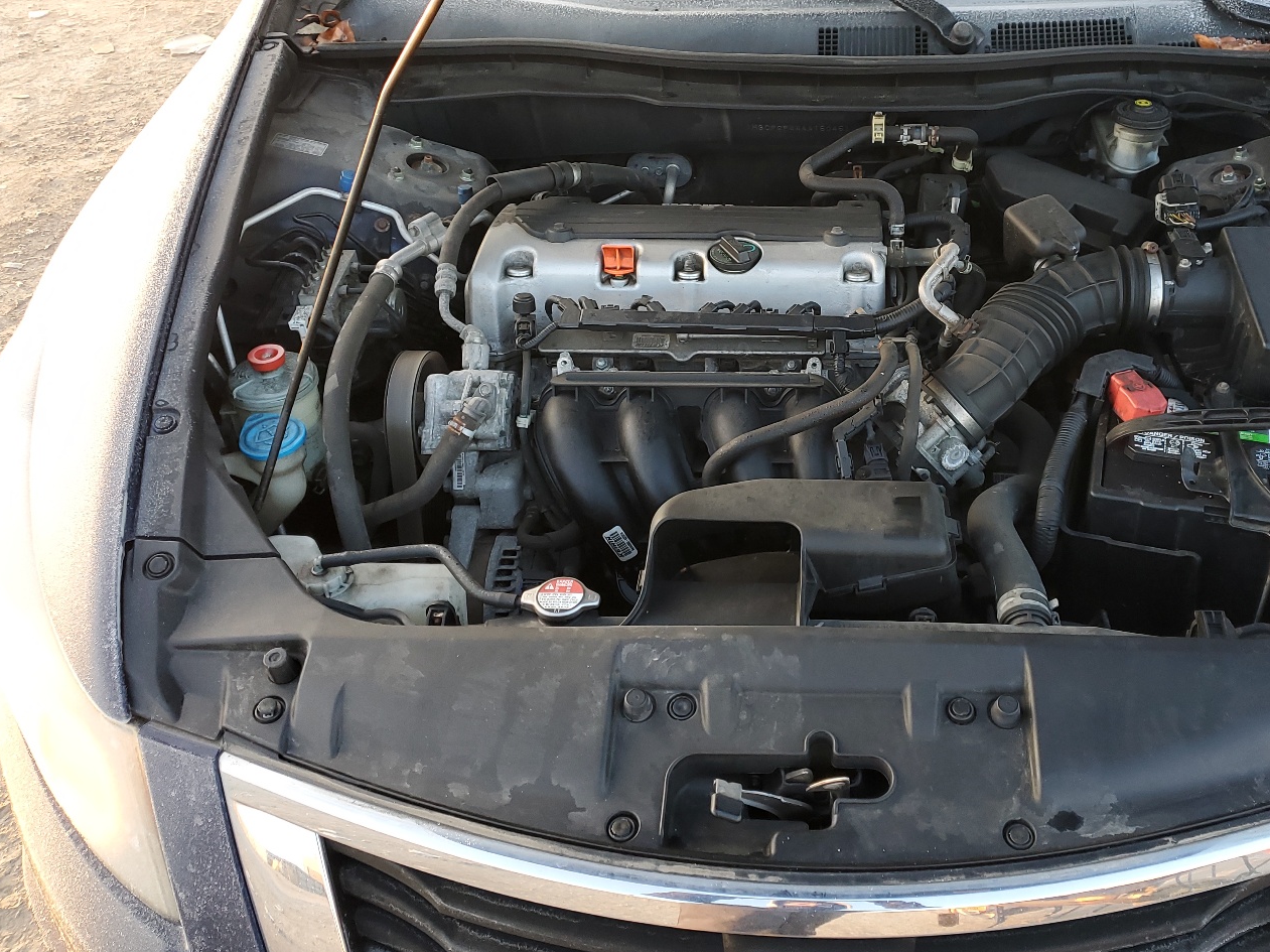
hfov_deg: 54.7
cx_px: 803
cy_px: 363
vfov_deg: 42.6
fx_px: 1210
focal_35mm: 33
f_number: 1.5
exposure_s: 1/120
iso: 57
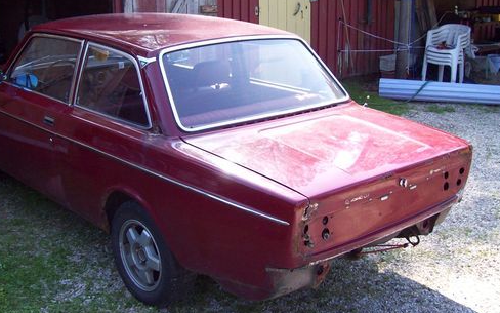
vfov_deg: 25.8
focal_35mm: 50
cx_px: 220
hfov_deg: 40.2
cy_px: 120
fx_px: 681
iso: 80
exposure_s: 1/206
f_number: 2.7
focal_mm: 6
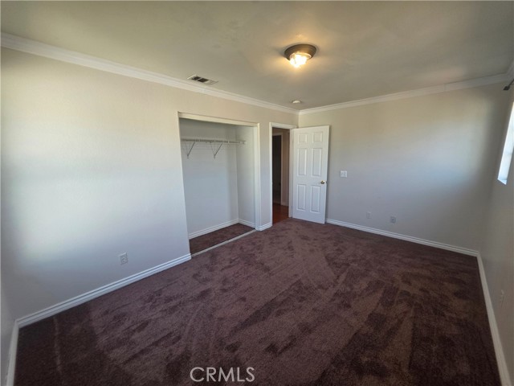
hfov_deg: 106.2
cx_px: 257
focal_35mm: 13
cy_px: 193
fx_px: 193
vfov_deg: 89.9
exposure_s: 1/120
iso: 64
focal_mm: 2.2
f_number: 1.9
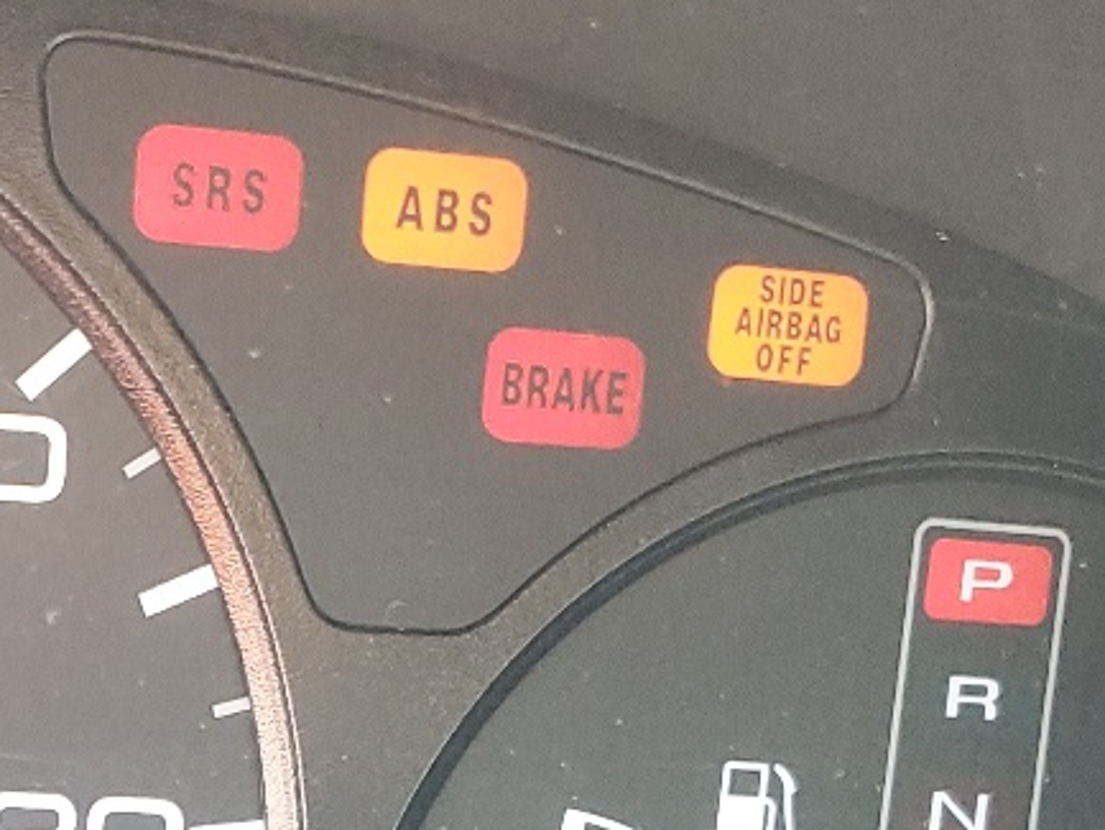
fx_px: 3065
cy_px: 1188
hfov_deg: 19.6
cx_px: -115
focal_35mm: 96
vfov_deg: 14.5
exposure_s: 1/60.2
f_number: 1.5
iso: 181
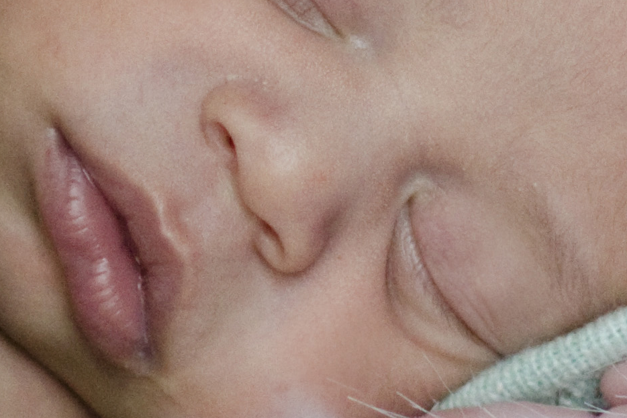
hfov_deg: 3.1
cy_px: 73
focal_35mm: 672
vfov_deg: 2.0
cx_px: 62
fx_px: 11693
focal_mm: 85
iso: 1000
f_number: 1.8
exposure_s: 1/400
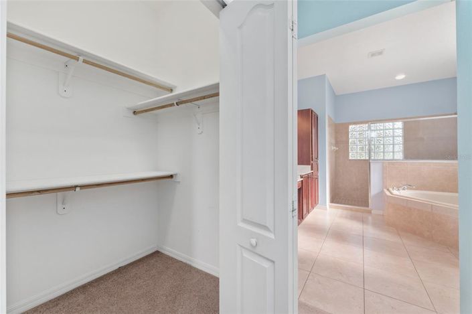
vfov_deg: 81.1
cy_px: 157
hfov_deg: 104.3
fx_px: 183
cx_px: 236
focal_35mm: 14
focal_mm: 14
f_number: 7.1
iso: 250
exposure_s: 1/5
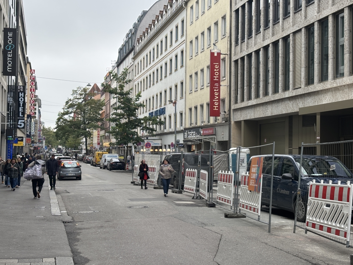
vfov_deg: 27.0
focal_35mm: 54
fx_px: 551
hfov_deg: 35.5
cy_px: 129
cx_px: 173
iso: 32
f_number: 1.6
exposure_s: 1/477
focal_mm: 5.96
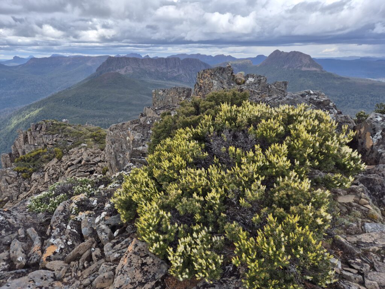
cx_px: 192
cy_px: 144
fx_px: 256
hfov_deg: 73.9
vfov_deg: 58.9
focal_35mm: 23
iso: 25
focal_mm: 5.4
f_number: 1.8
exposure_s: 1/1132
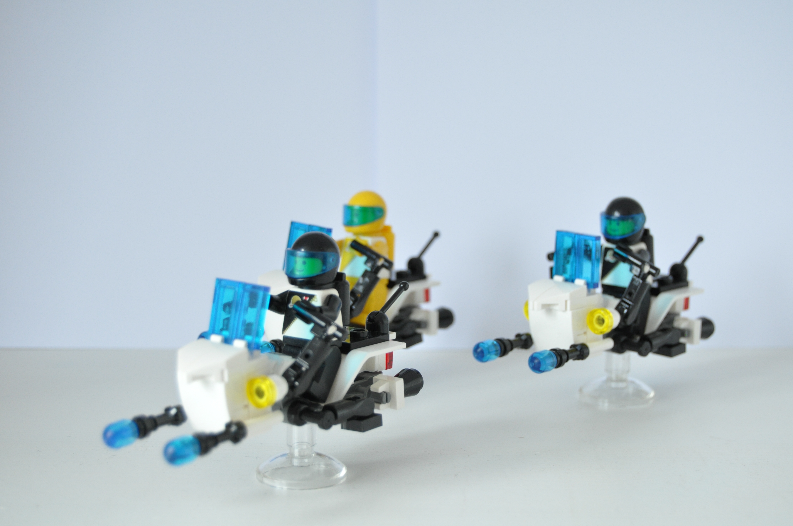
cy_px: 263
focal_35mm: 72
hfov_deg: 28.1
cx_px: 396
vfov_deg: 18.9
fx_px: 1584
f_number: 5.3
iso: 800
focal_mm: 48
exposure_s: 1/3
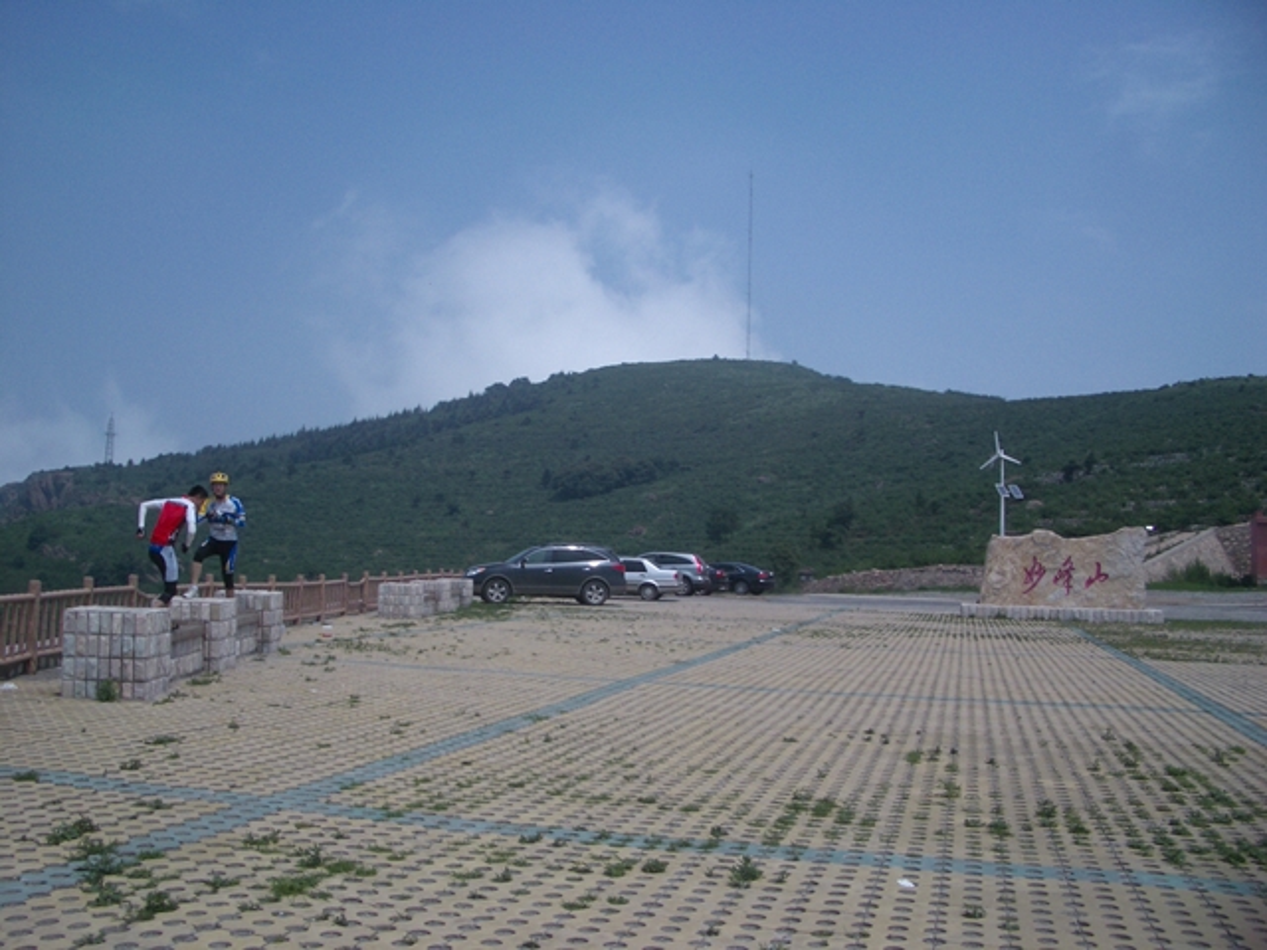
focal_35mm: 35
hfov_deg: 52.6
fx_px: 1281
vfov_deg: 40.7
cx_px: 634
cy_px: 475
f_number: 4.3
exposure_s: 1/1600
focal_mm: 5.8
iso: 50
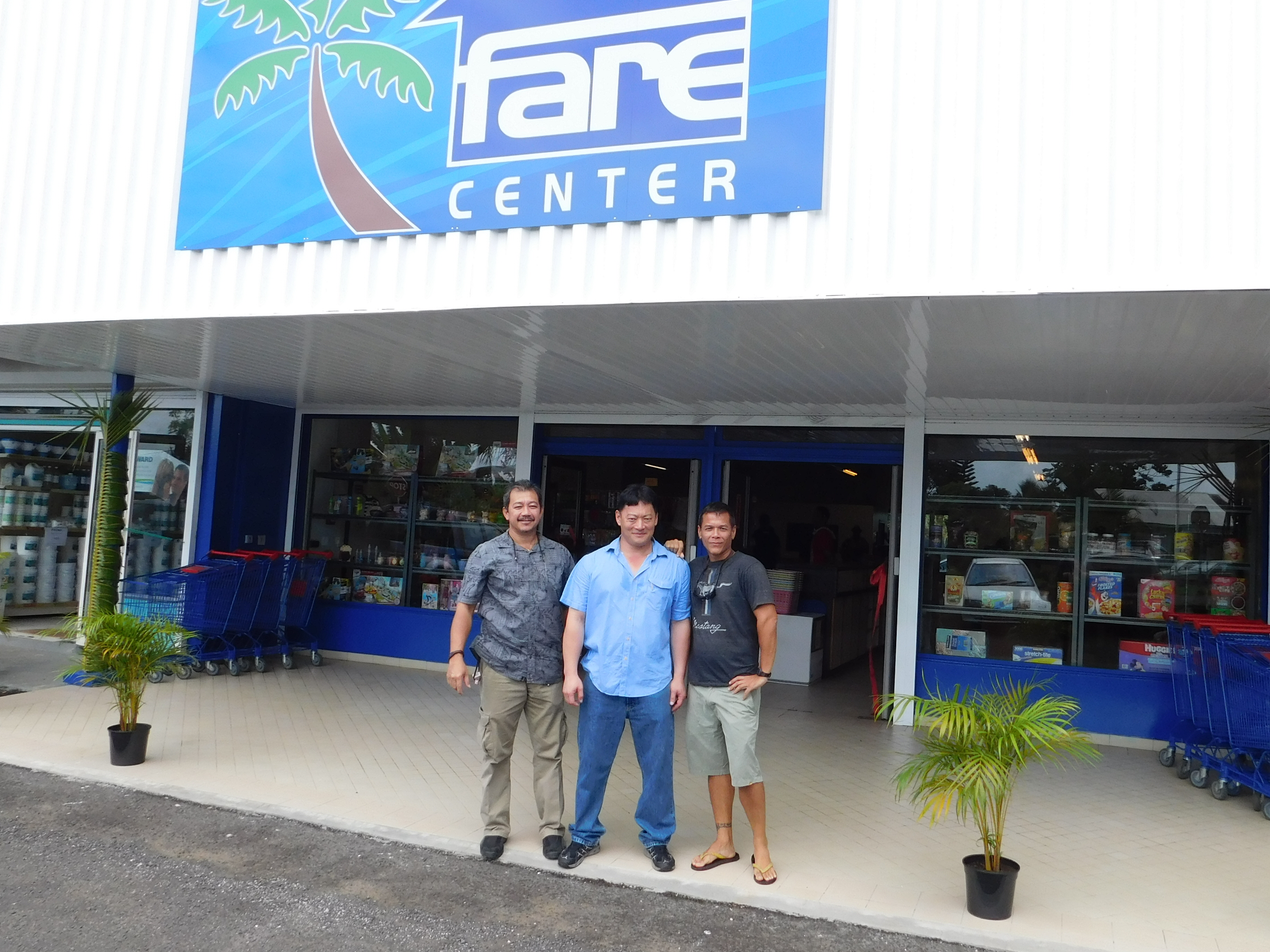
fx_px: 1064
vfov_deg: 48.2
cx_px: 687
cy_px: 458
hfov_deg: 61.6
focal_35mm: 29
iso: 125
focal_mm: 4
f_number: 3
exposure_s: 1/1000
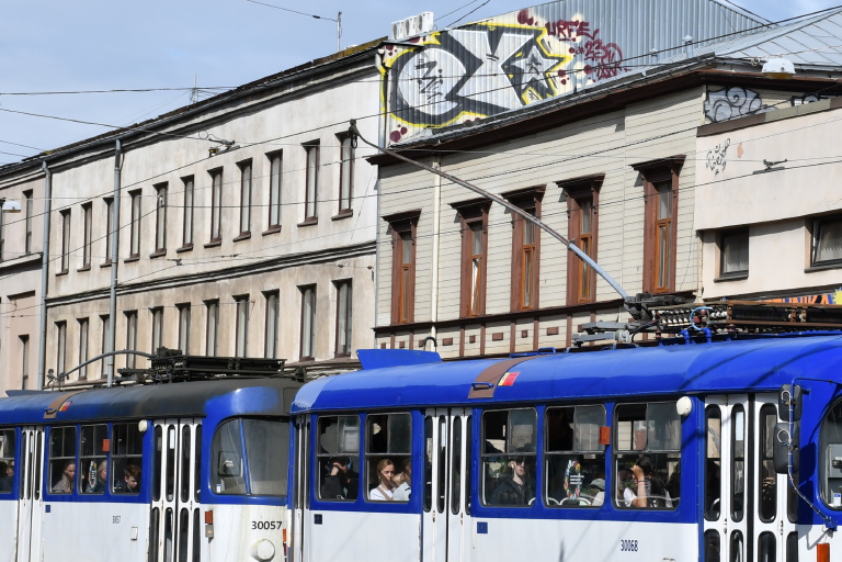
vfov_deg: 10.8
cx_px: 542
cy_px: 364
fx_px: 2970
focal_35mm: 127
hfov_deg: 16.1
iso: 200
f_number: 8
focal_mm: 50
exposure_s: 1/833
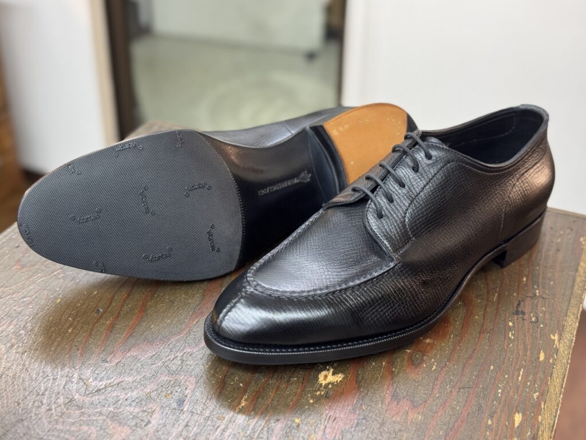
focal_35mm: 48
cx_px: 293
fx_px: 813
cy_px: 220
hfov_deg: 39.7
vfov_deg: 30.3
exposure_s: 1/60
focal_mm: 6.76
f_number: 1.78
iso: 250
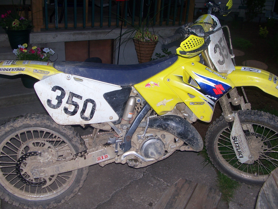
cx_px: 139
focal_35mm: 35
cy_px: 104
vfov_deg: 40.7
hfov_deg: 52.6
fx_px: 281
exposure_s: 1/60
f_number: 2.8
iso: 80
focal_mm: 6
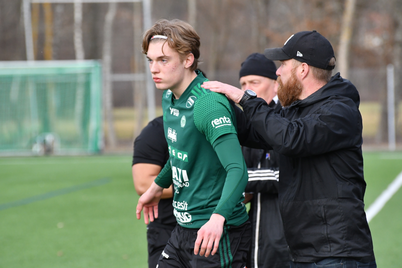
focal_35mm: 255
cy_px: 134
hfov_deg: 8.1
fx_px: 2847
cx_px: 201
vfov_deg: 5.4
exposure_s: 1/2000
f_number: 5.6
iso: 1250
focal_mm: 170
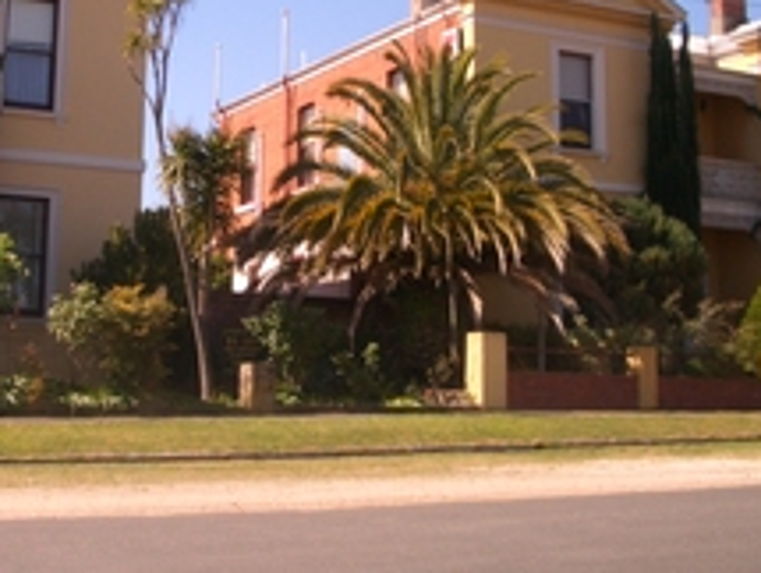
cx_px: 184
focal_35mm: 65
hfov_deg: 29.3
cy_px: 156
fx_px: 1431
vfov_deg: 22.5
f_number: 4.3
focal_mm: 5.8
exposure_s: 1/400
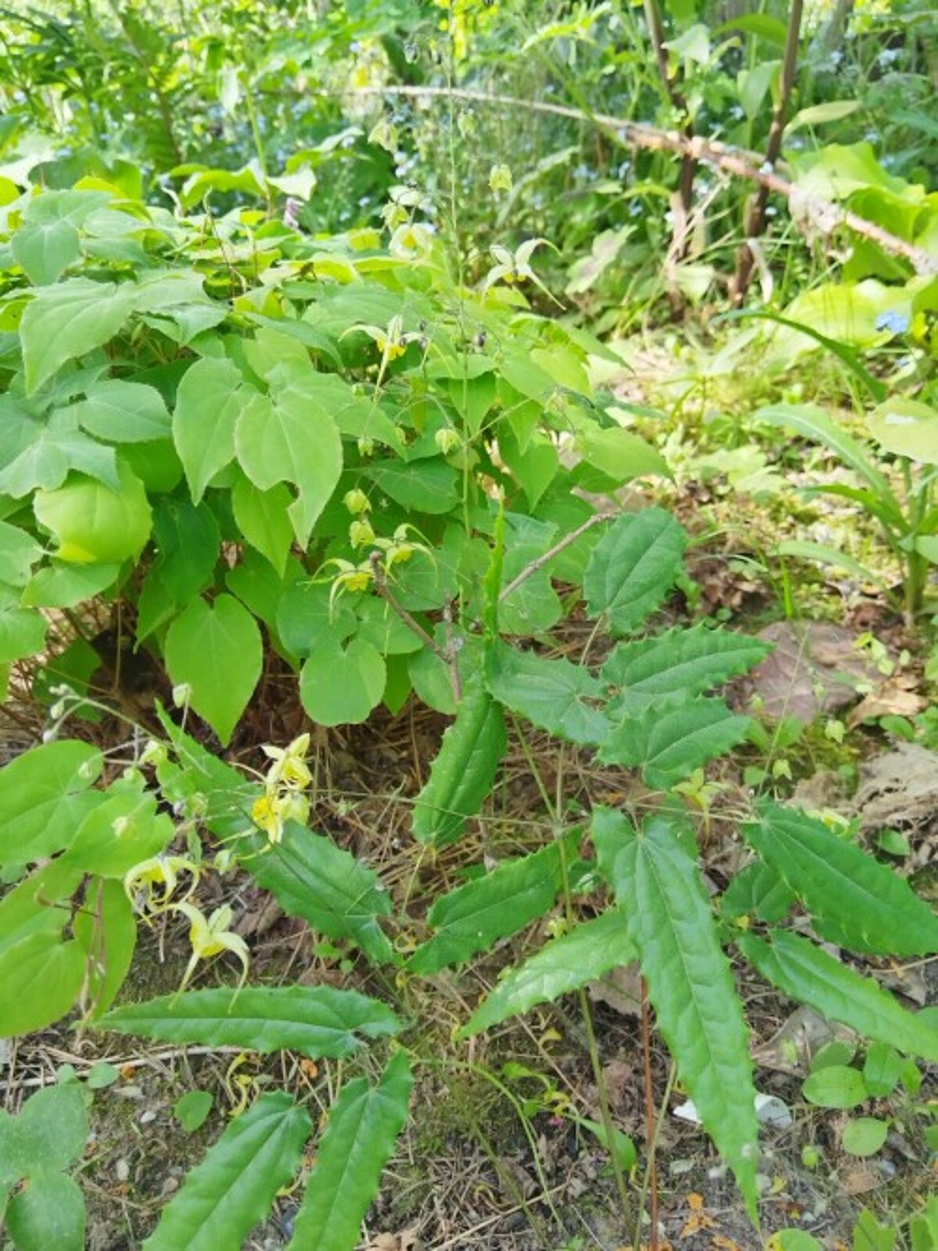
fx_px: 940
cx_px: 469
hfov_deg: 53.0
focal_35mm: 26
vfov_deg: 67.3
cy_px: 626
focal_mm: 4.95
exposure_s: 1/100
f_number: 1.9
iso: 329
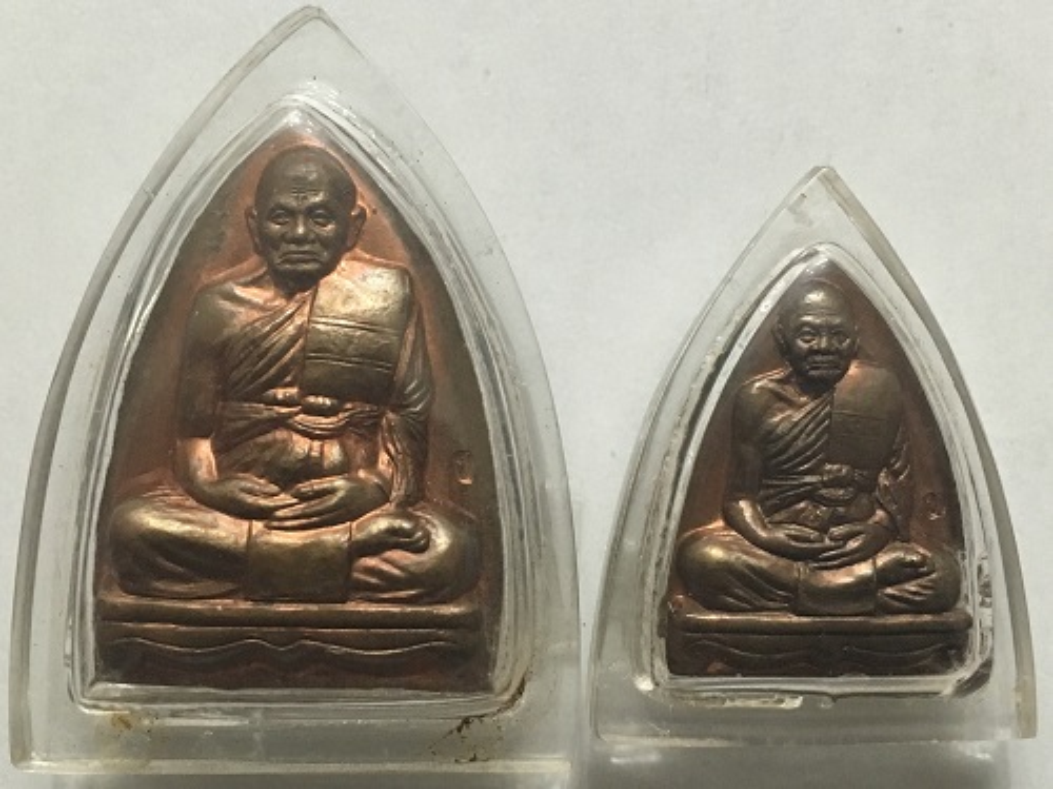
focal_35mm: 29
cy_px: 394
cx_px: 526
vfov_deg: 48.2
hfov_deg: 61.7
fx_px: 882
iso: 200
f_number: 2.2
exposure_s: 1/25
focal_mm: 4.15
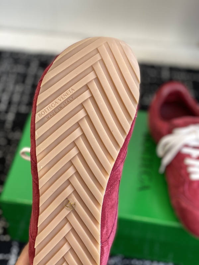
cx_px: 100
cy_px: 132
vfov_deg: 36.8
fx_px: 399
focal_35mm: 52
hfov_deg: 28.0
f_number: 2
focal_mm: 6
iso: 50
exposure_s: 1/122
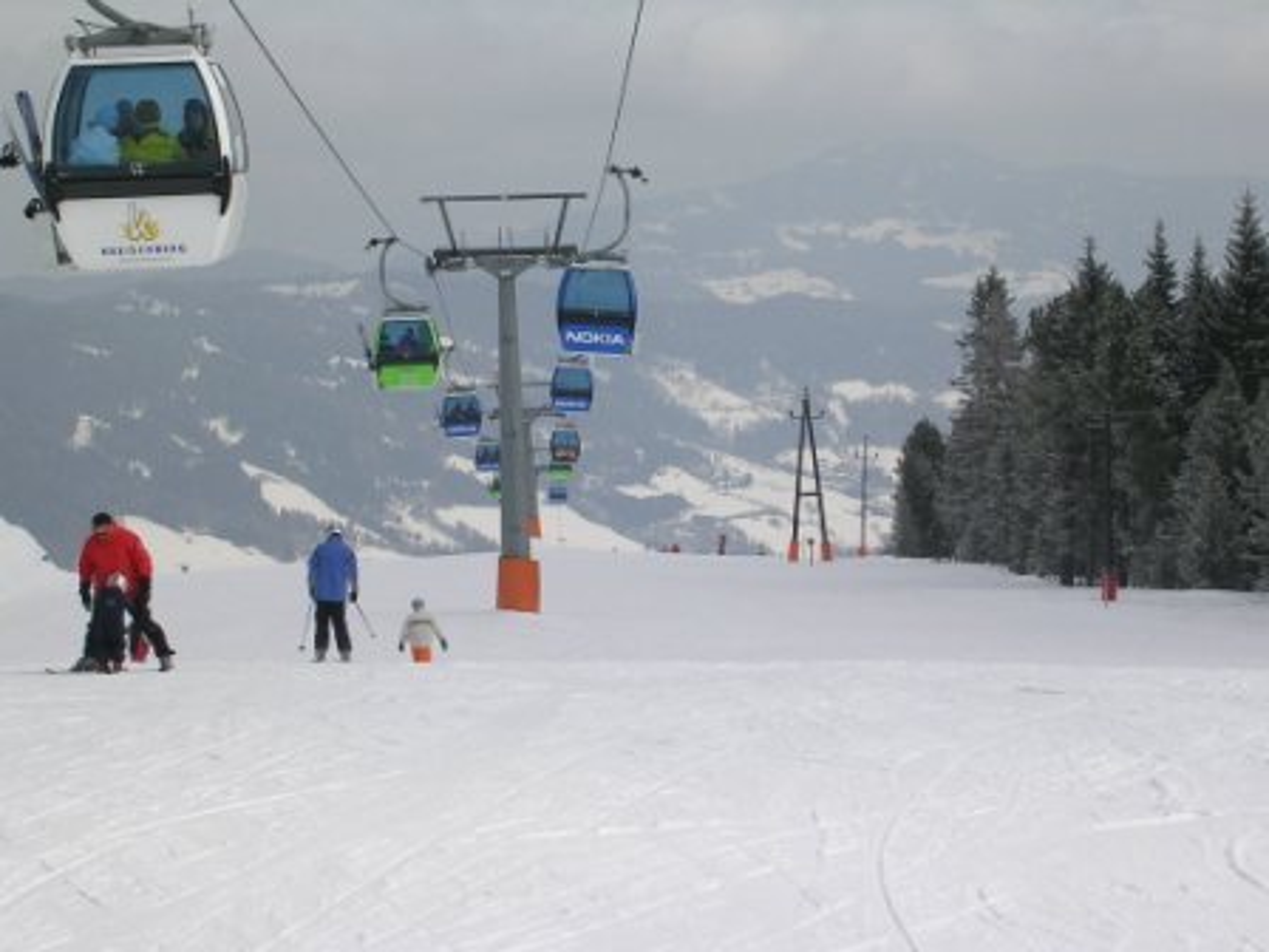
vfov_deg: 13.5
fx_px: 4033
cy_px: 476
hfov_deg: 17.9
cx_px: 634
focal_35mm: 110
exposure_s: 1/910
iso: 50
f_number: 4.8
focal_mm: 16.7
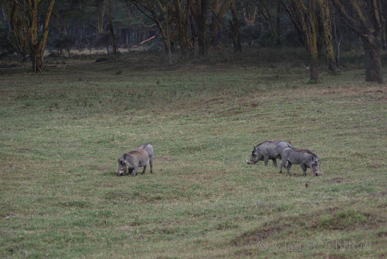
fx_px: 2179
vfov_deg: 6.8
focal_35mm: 202
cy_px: 130
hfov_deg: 10.2
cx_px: 194
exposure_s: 1/400
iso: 220
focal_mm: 135
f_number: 5
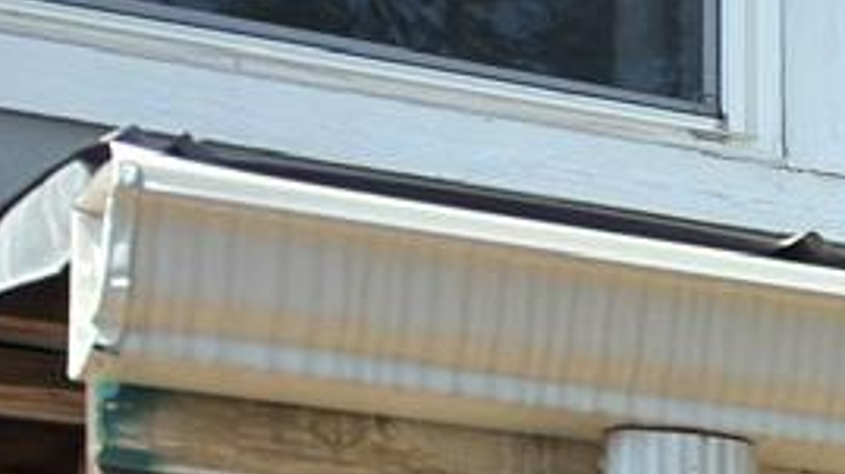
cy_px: 1453
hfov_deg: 8.0
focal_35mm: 199
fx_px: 4457
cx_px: 3085
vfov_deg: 5.7
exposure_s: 1/2392
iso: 100
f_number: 1.78
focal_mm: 6.76
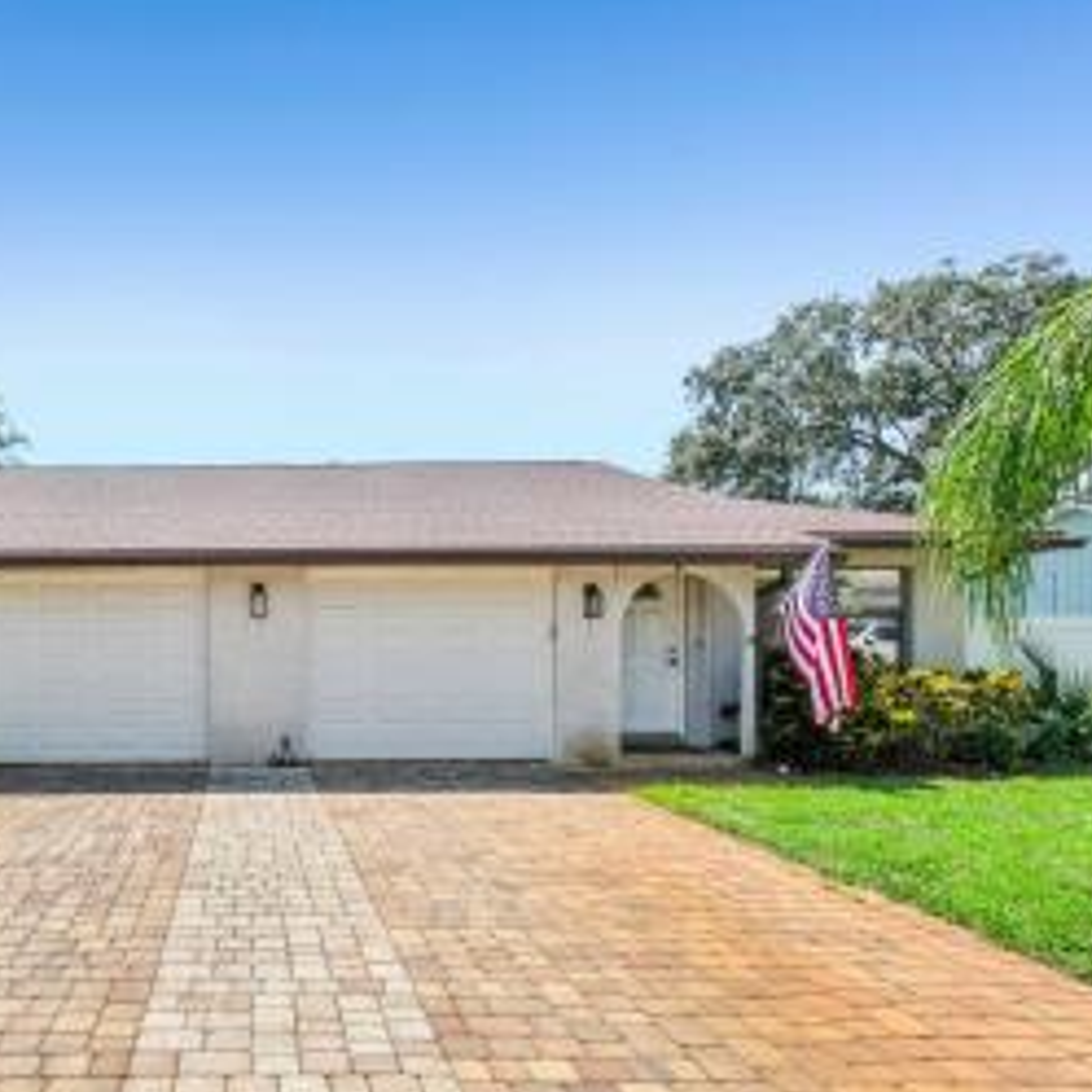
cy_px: 645
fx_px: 821
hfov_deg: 62.8
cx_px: 254
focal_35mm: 23
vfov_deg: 66.7
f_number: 8
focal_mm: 10
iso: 400
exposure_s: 1/1600
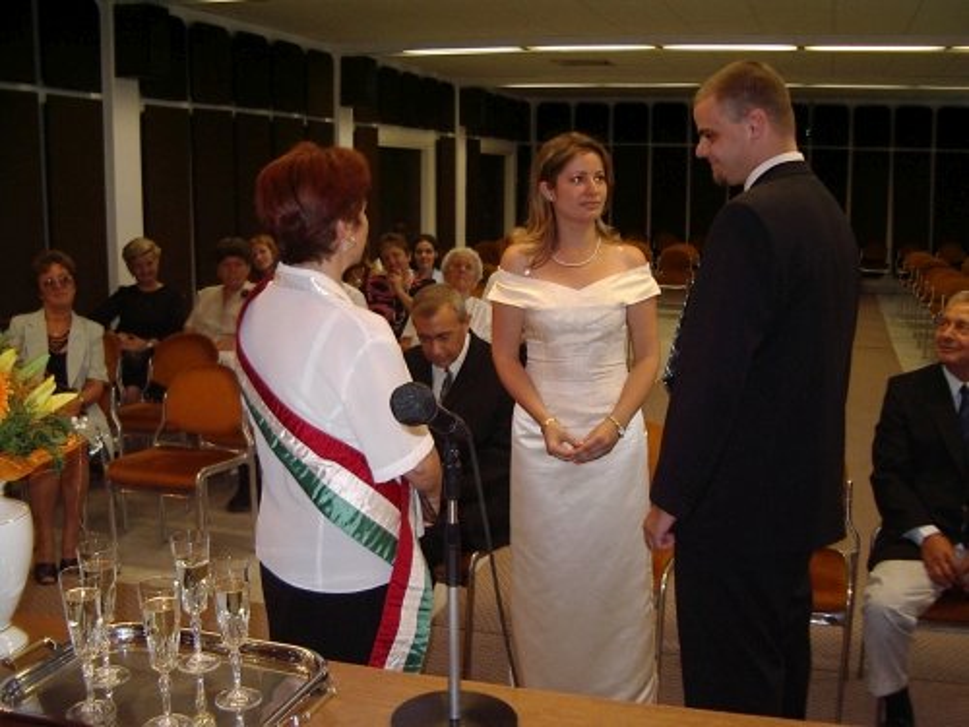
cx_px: 484
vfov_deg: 37.7
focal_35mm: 38
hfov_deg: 49.0
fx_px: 1064
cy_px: 364
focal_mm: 5.8
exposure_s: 1/60
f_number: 2.6
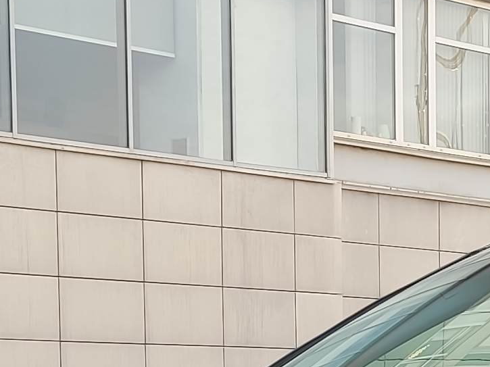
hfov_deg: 14.0
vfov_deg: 10.3
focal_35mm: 138
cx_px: 552
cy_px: 572
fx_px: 1952
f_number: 1.79
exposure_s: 1/100
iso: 55
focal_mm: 4.71
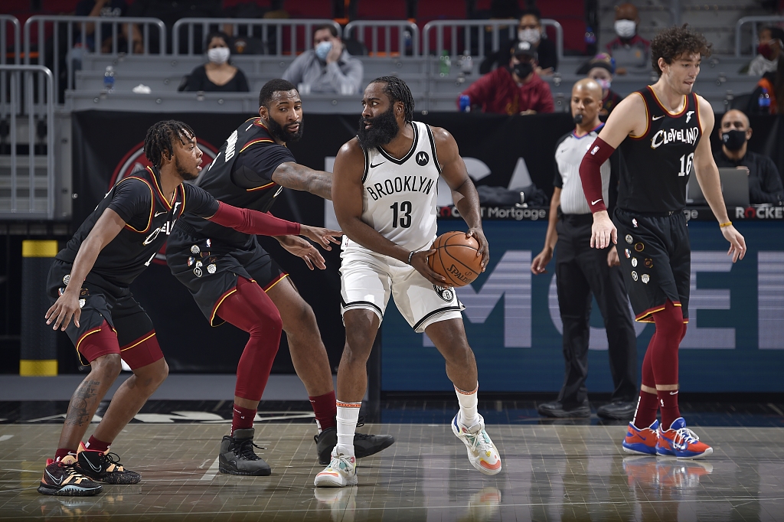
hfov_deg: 6.9
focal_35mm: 300
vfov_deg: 4.6
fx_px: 6531
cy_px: 261
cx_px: 392
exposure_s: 1/400
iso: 250
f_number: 6.3
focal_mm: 300
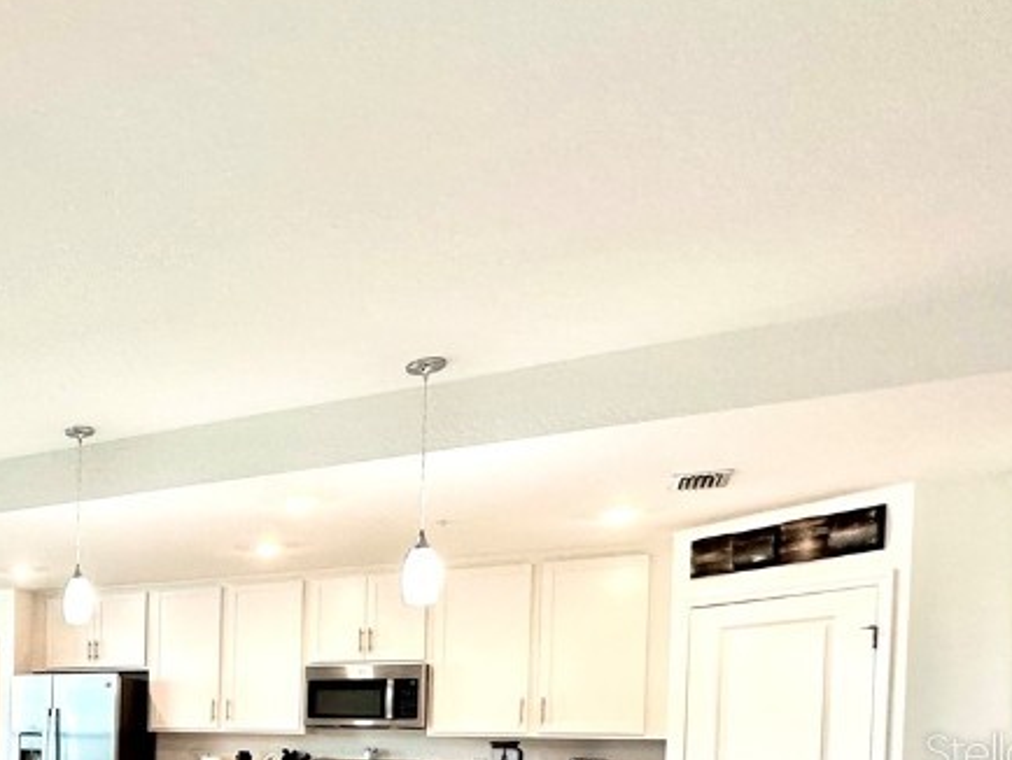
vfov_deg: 38.4
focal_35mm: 33
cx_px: -49
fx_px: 965
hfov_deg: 44.8
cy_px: 751
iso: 200
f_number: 2.2
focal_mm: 2.22
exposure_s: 1/120
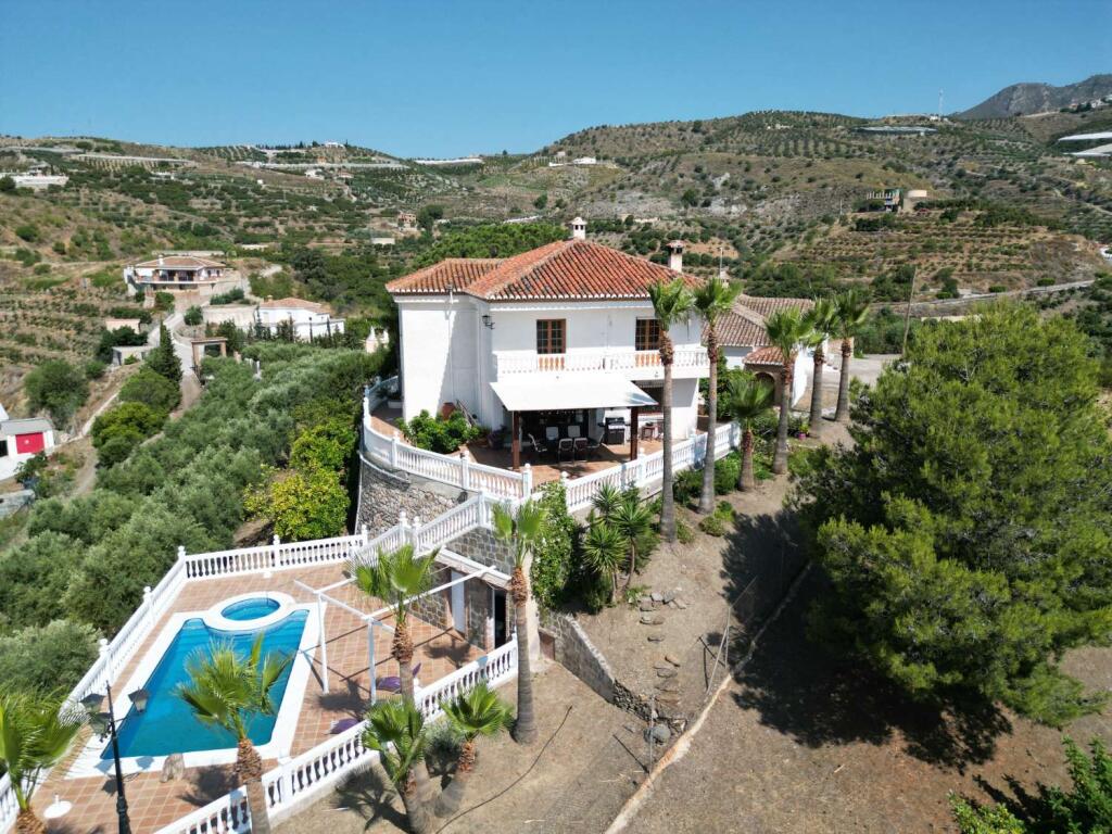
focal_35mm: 24
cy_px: 417
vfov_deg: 56.8
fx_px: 771
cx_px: 556
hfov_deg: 71.6
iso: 200
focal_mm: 6.72
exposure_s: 1/5000
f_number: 1.7
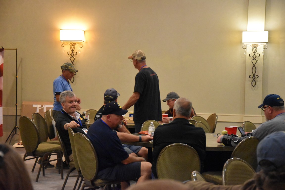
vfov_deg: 13.8
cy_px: 95
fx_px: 784
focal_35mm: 99
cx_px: 142
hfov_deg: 20.6
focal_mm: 66
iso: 8000
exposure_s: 1/125
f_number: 5.3
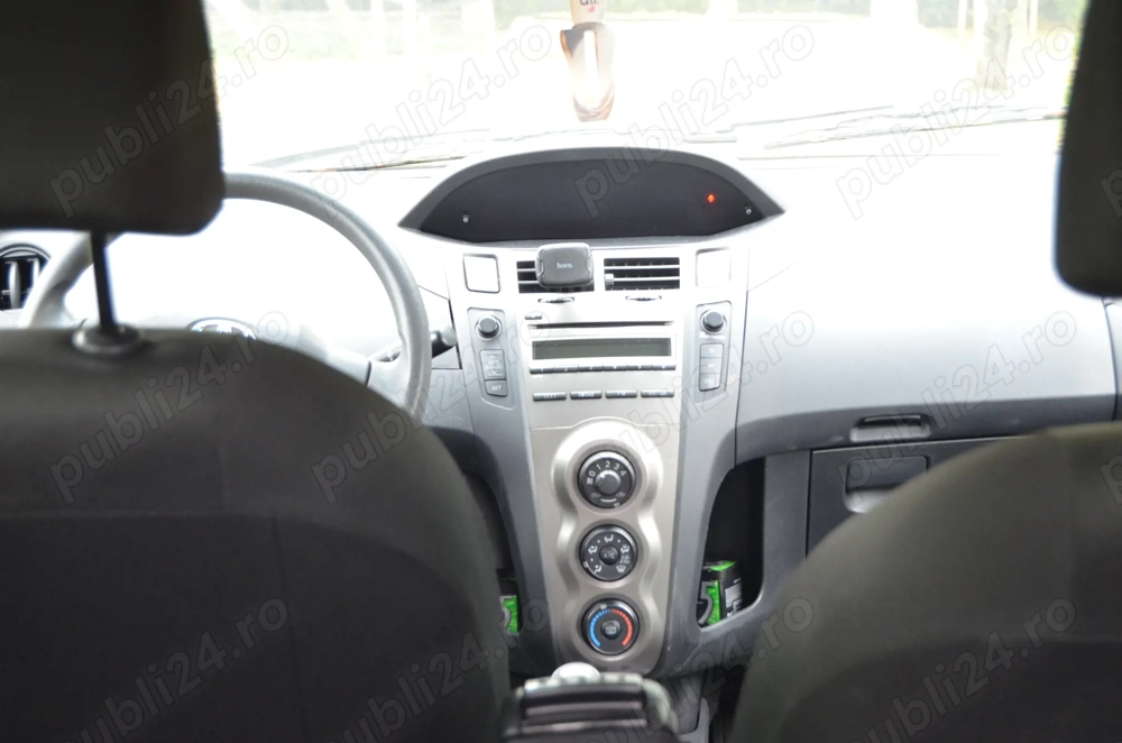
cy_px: 372
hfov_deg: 32.0
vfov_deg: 21.5
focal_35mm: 63
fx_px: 1959
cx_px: 561
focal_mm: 42
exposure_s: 1/30
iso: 900
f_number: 5
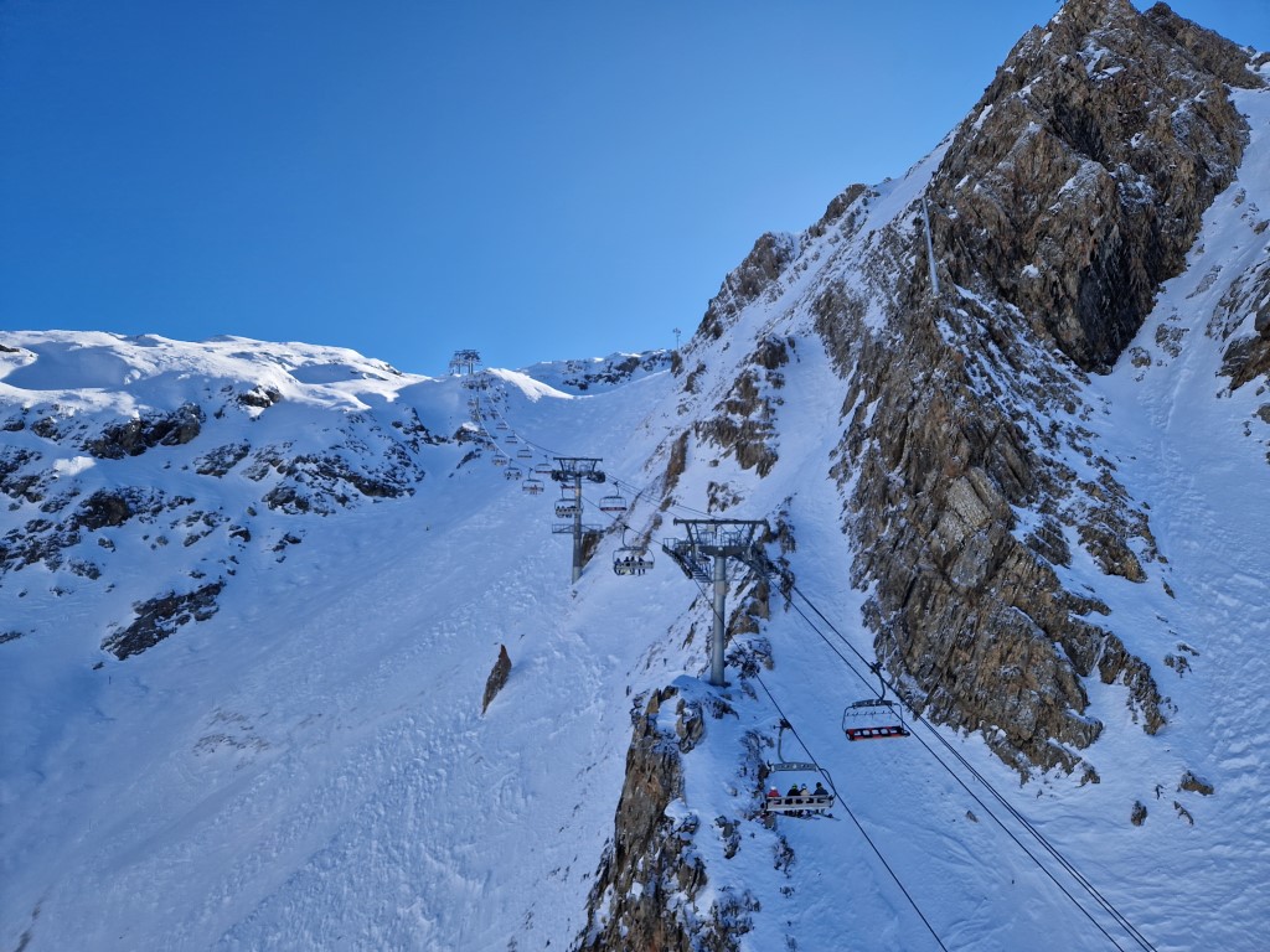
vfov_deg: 58.9
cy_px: 476
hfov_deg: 73.9
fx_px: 844
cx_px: 635
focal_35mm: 23
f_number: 1.8
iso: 50
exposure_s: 1/2048
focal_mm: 5.4
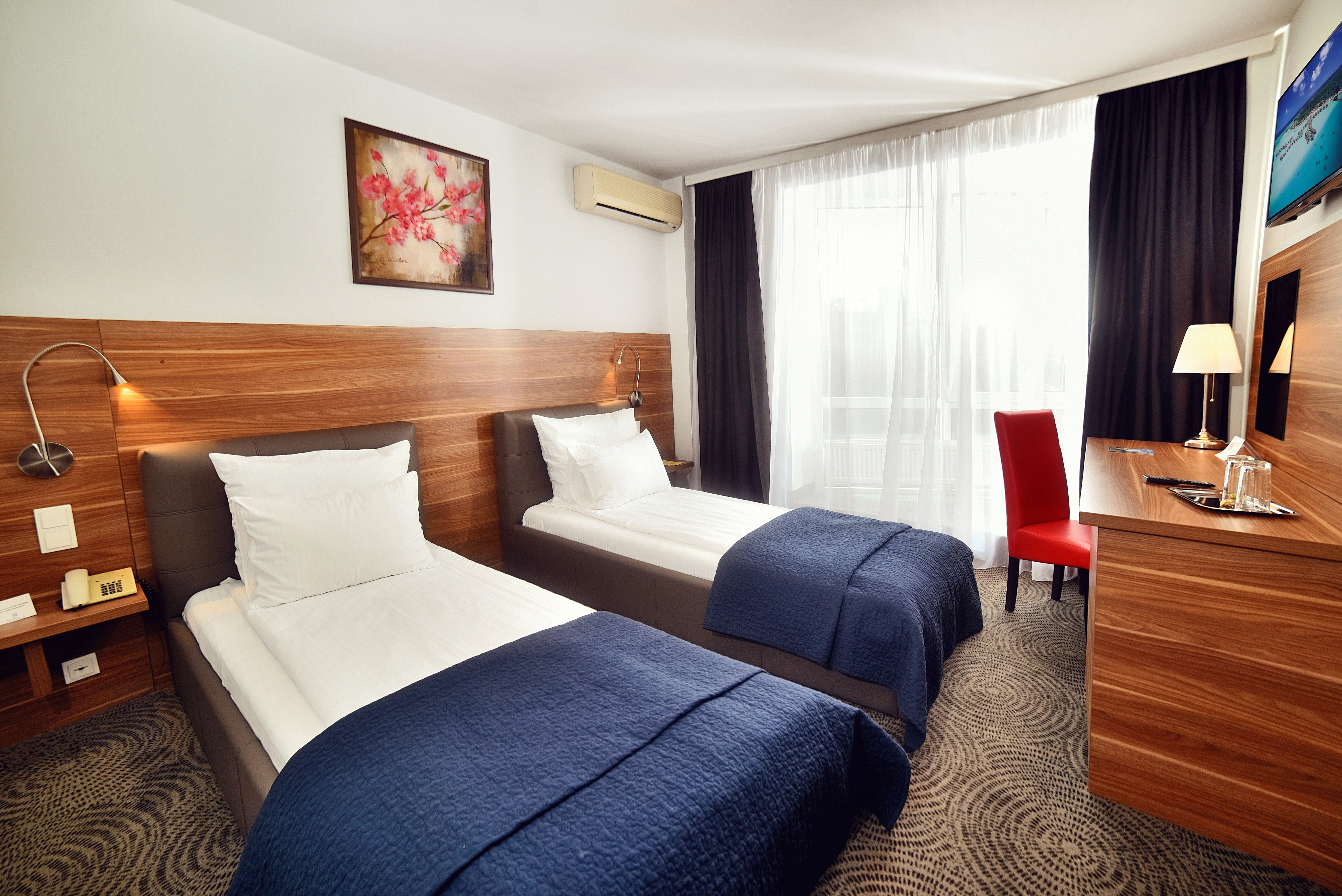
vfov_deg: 81.2
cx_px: 671
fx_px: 522
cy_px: 448
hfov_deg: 104.2
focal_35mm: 14
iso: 125
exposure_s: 1/60
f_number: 5.6
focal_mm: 14
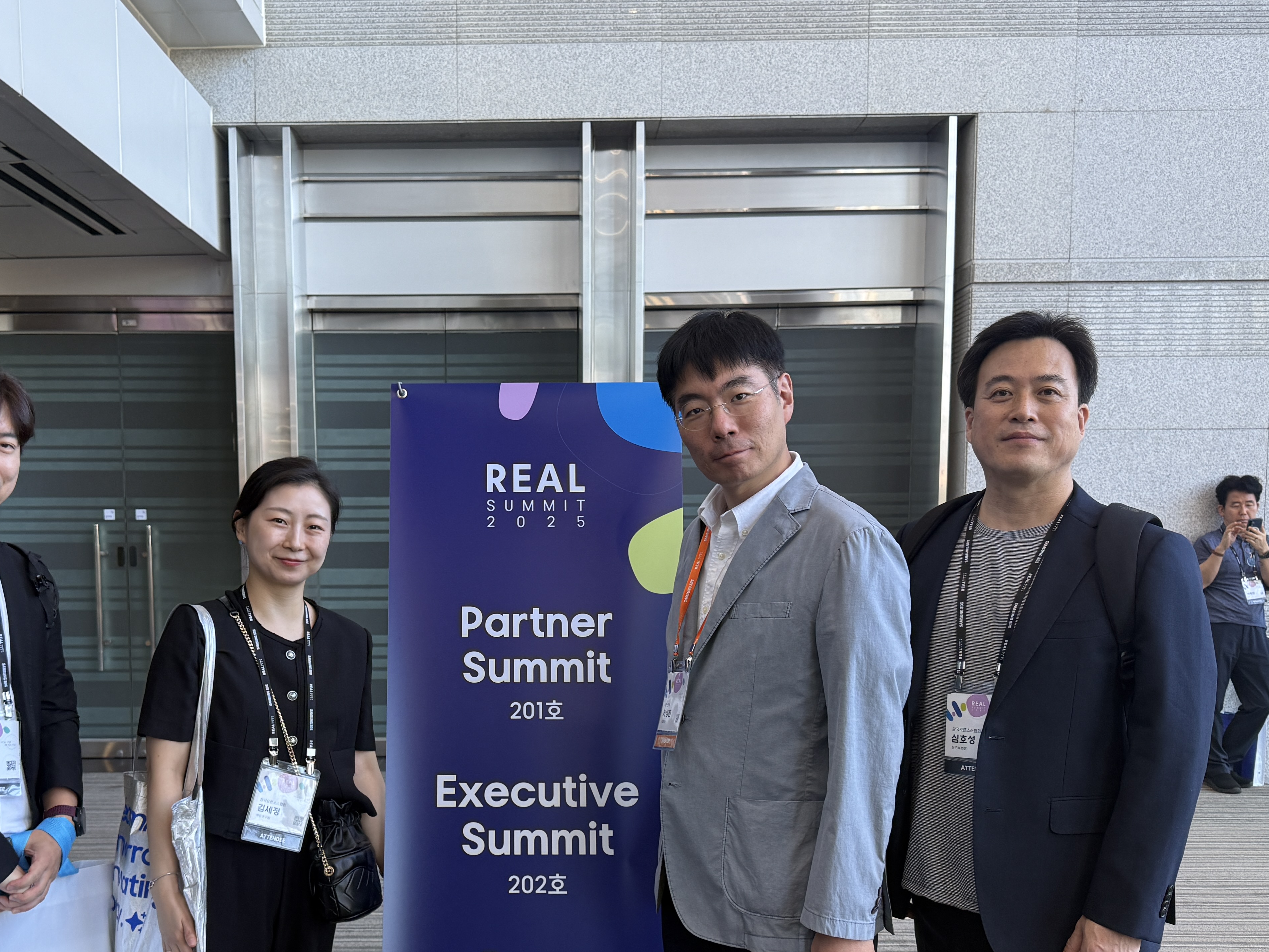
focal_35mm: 36
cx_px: 518
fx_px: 1320
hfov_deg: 51.1
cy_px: 630
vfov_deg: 39.2
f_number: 1.78
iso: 160
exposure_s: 1/60
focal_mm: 6.76
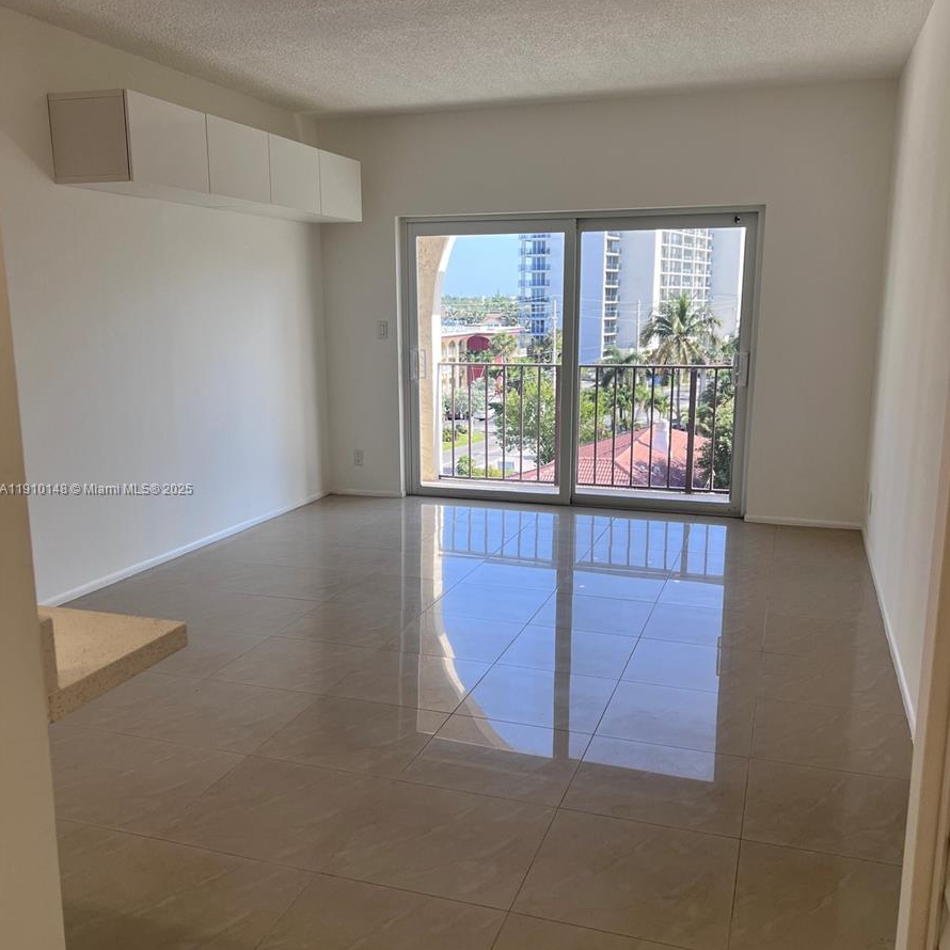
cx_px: 477
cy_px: 490
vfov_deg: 52.5
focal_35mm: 31
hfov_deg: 52.5
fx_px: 963
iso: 40
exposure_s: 1/258
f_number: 1.5
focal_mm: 5.7
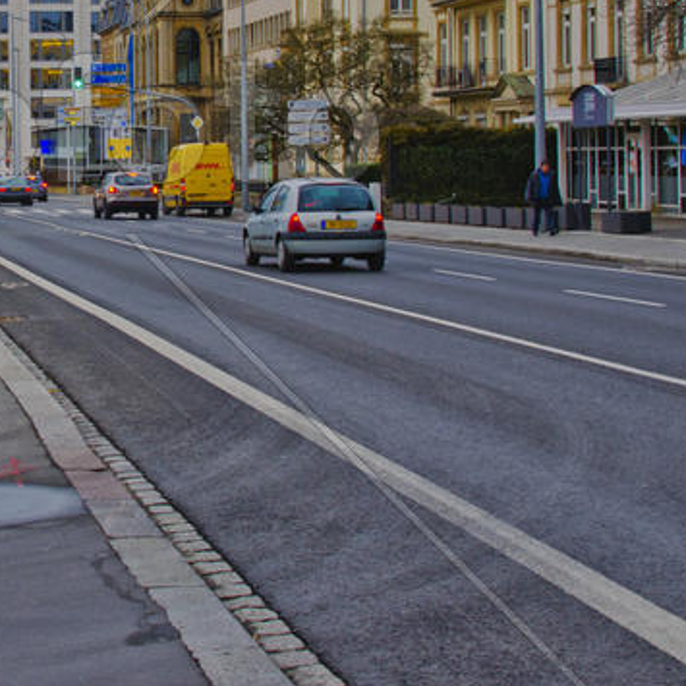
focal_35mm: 88
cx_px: 29
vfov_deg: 19.5
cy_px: 135
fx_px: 1973
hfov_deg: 19.3
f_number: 5.6
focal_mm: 28
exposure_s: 1/125
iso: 320
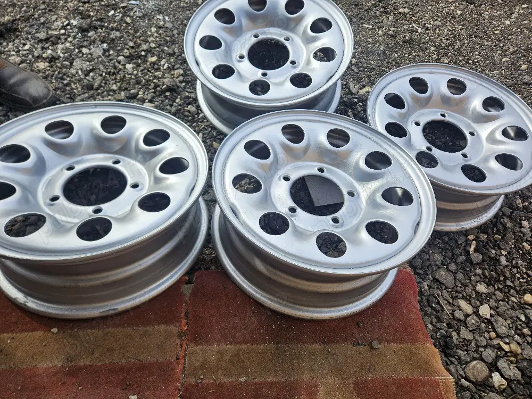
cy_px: 200
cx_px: 266
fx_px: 353
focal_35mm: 23
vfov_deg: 58.9
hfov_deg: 73.9
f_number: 1.8
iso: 25
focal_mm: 5.4
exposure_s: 1/625
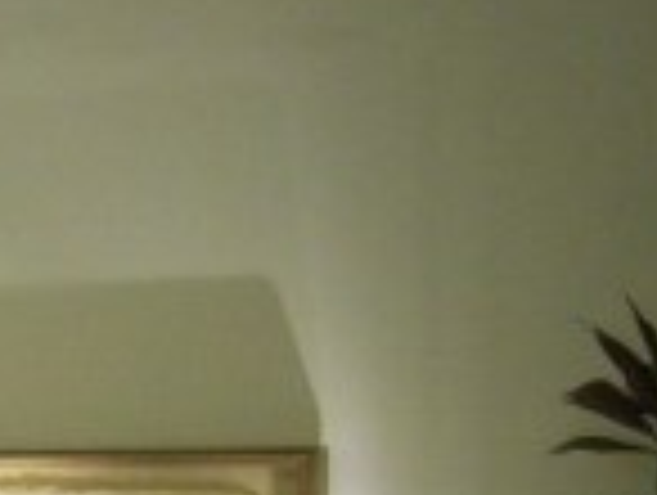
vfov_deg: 10.8
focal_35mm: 134
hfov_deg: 13.8
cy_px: 680
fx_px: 2547
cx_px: -333
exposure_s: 1/13
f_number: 2.8
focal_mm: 5.8
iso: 200
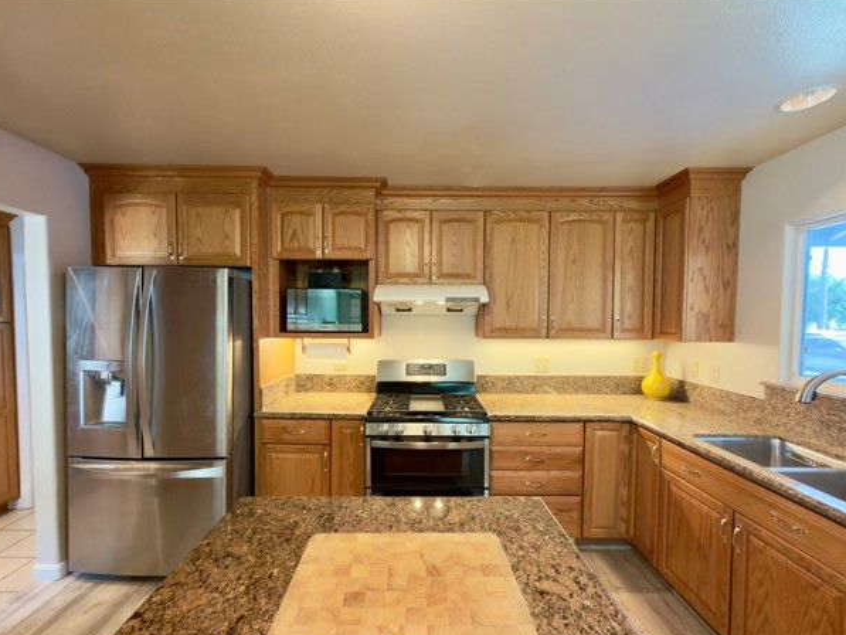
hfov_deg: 98.1
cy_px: 333
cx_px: 415
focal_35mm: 15
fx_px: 367
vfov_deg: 81.7
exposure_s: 1/30
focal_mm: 2.22
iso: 125
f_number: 2.2
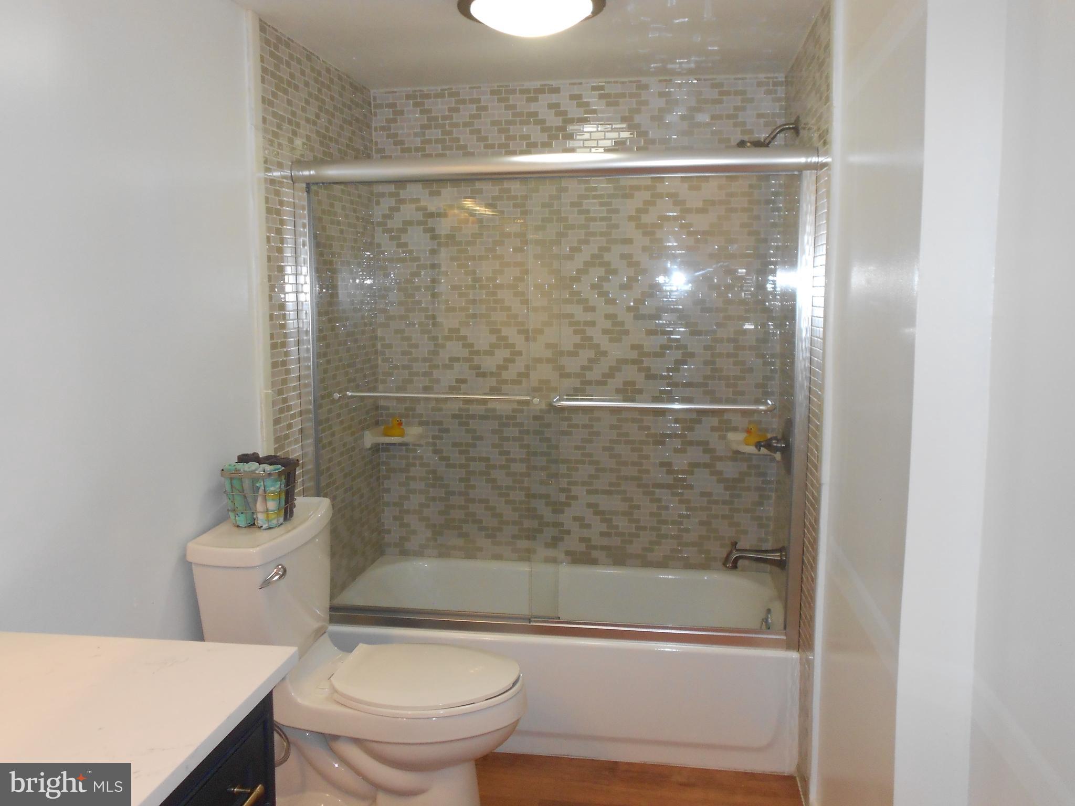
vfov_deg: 48.2
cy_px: 403
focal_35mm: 29
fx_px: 901
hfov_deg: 61.7
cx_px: 538
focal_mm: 5.1
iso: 200
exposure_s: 1/25
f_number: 3.4
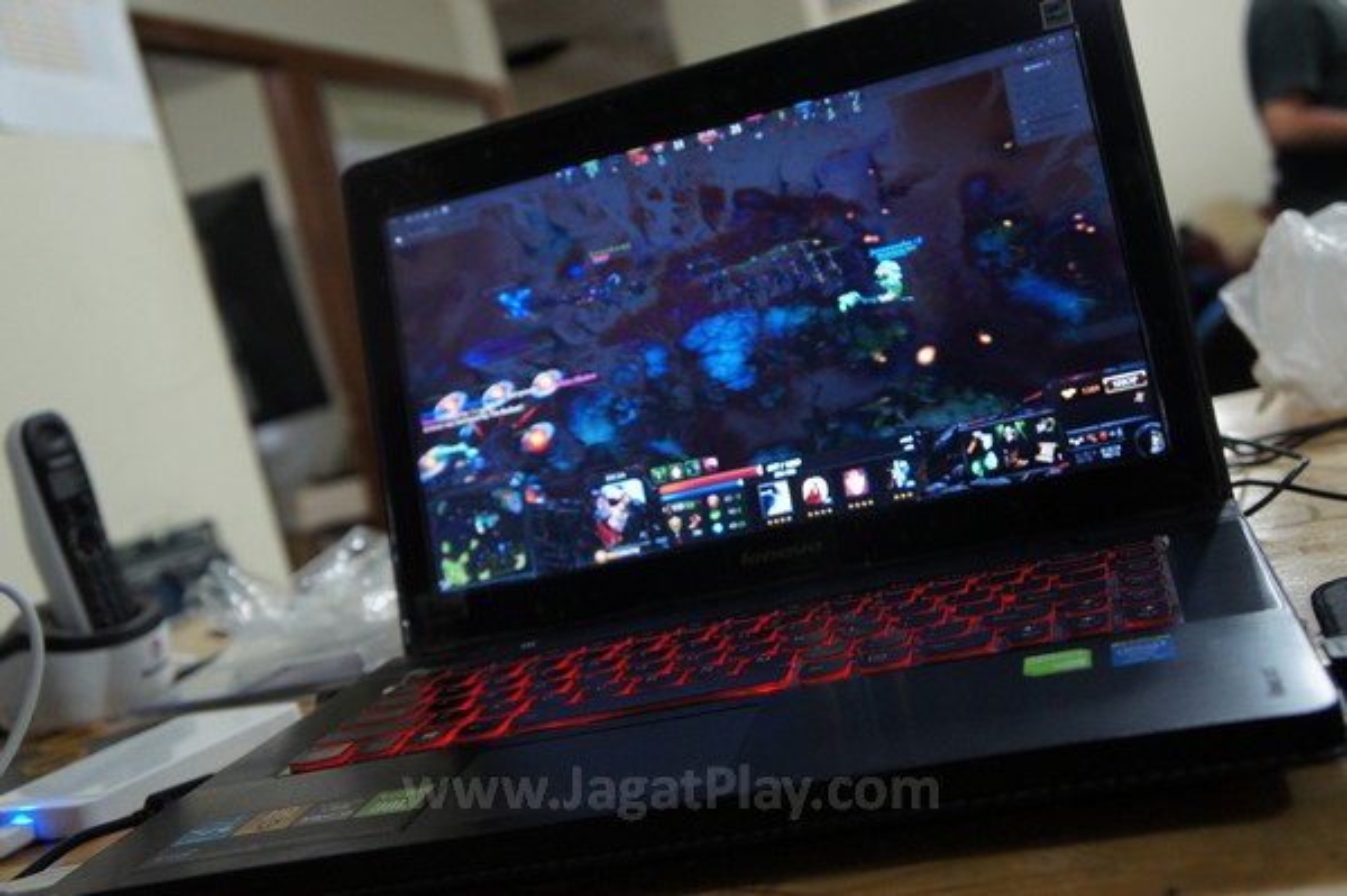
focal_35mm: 40
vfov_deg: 33.0
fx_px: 1514
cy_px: 448
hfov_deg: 48.0
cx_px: 674
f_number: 4
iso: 1600
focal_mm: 27
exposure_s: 1/30
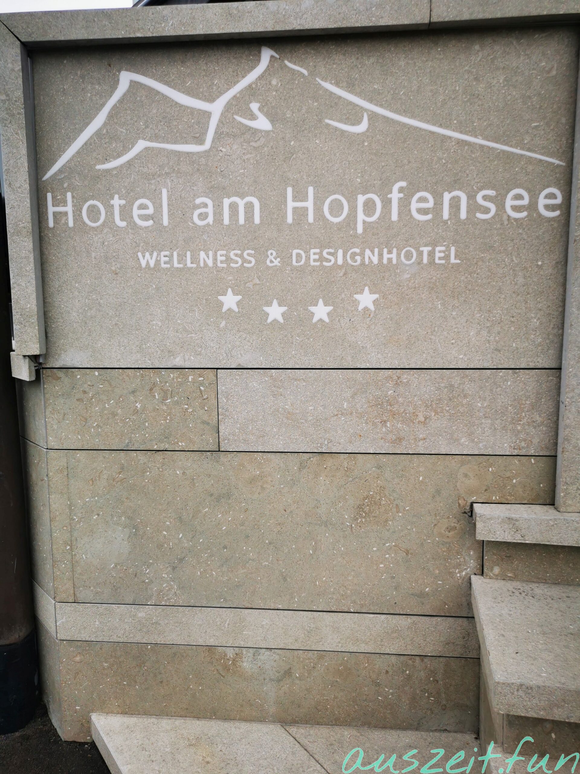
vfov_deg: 65.3
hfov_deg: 51.4
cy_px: 387
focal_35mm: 27
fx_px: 603
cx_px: 290
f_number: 1.8
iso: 50
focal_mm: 5.58
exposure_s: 1/240
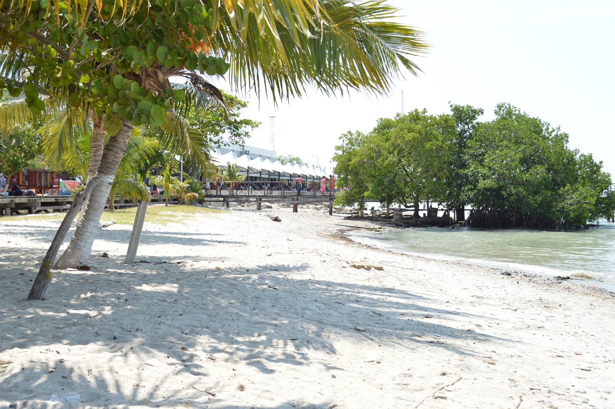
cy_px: 204
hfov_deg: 46.4
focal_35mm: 42
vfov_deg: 31.8
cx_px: 308
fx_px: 717
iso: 100
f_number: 6.3
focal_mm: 28
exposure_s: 1/160
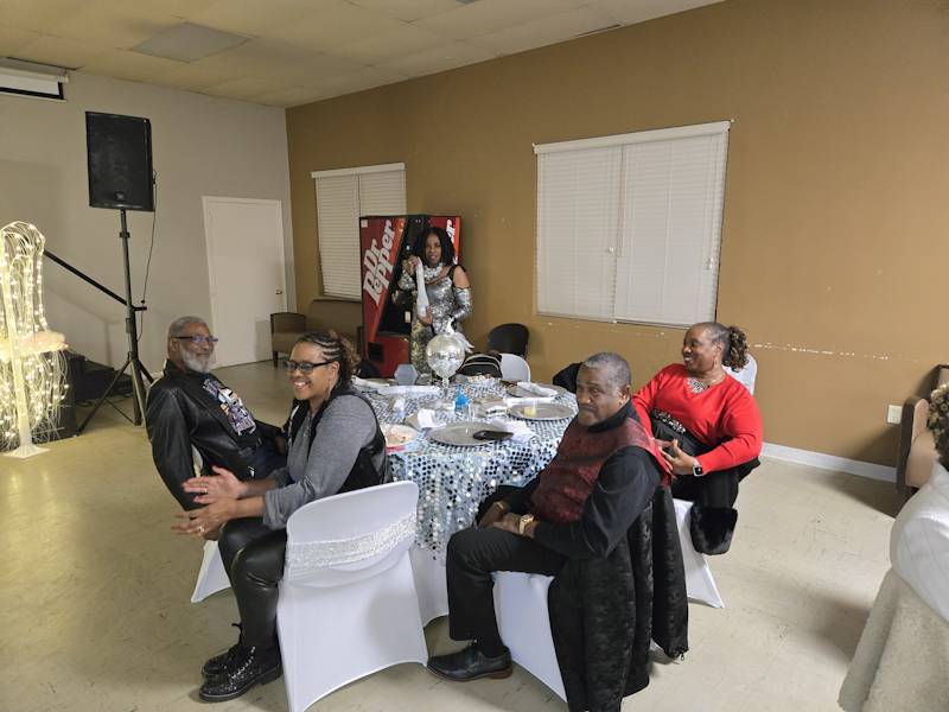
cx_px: 474
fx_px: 631
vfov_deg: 58.9
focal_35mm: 23
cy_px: 356
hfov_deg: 73.9
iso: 1250
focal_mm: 5.4
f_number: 1.8
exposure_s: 1/60
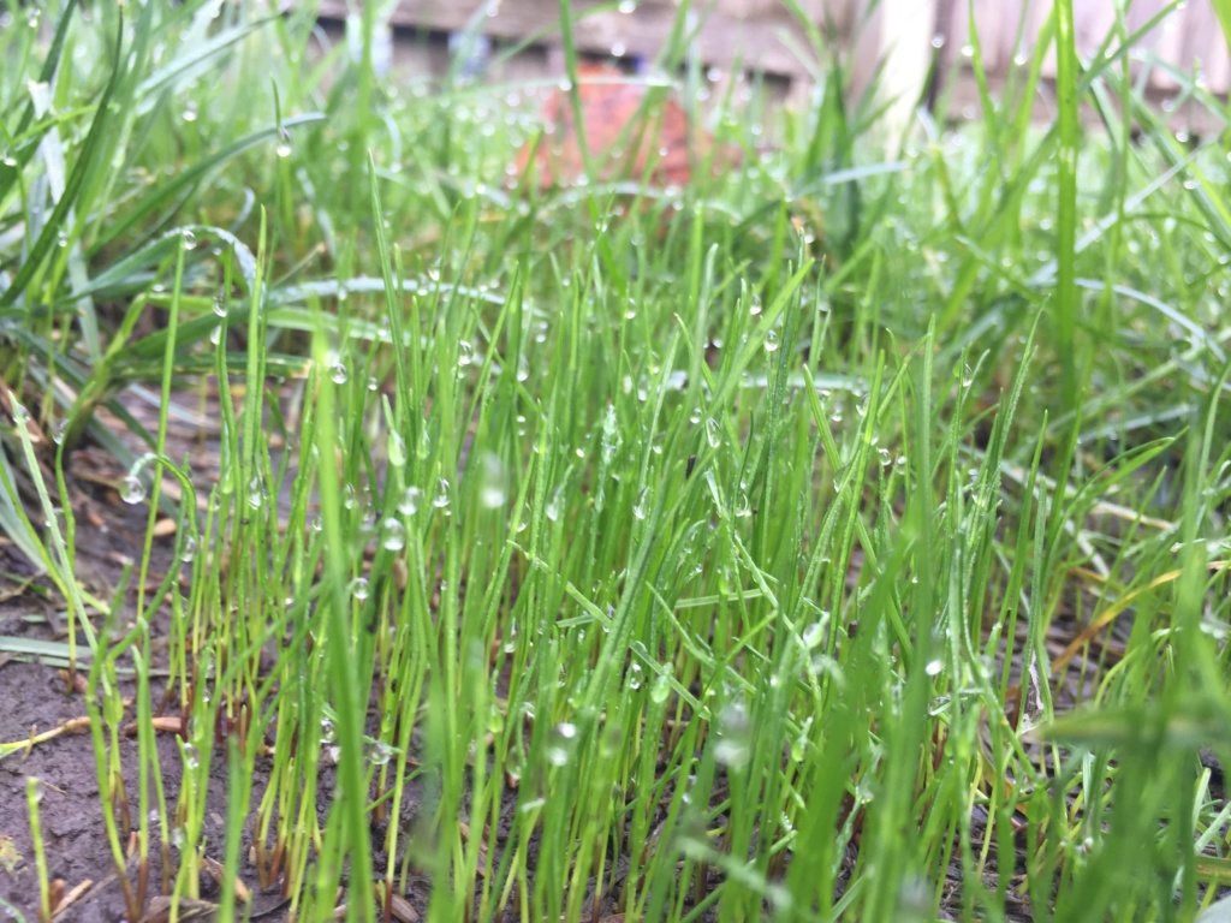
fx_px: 1031
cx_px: 616
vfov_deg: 48.2
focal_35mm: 29
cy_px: 462
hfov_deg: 61.7
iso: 32
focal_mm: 4.15
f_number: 2.2
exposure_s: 1/60
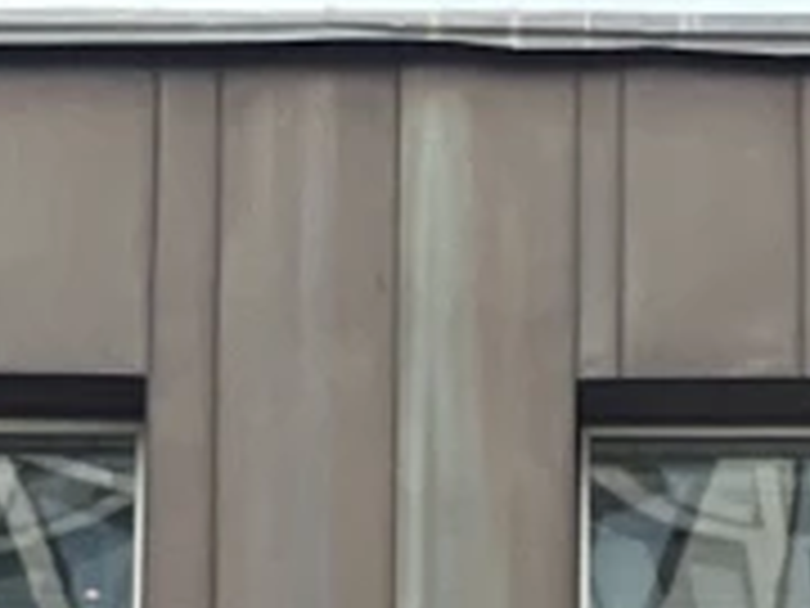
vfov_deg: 4.1
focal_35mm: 346
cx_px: 351
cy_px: 1955
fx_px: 8096
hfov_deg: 5.7
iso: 100
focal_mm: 6
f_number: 2
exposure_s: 1/122
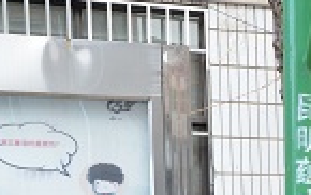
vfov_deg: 10.4
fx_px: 1010
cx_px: 435
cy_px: 346
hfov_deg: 16.3
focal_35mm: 119
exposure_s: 1/125
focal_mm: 22
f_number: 5.6
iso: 800
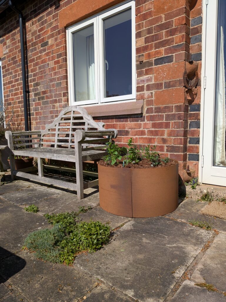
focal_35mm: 24
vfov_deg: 71.6
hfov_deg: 56.8
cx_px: 113
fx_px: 209
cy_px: 151
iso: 30
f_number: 1.7
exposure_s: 1/2985
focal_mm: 4.53
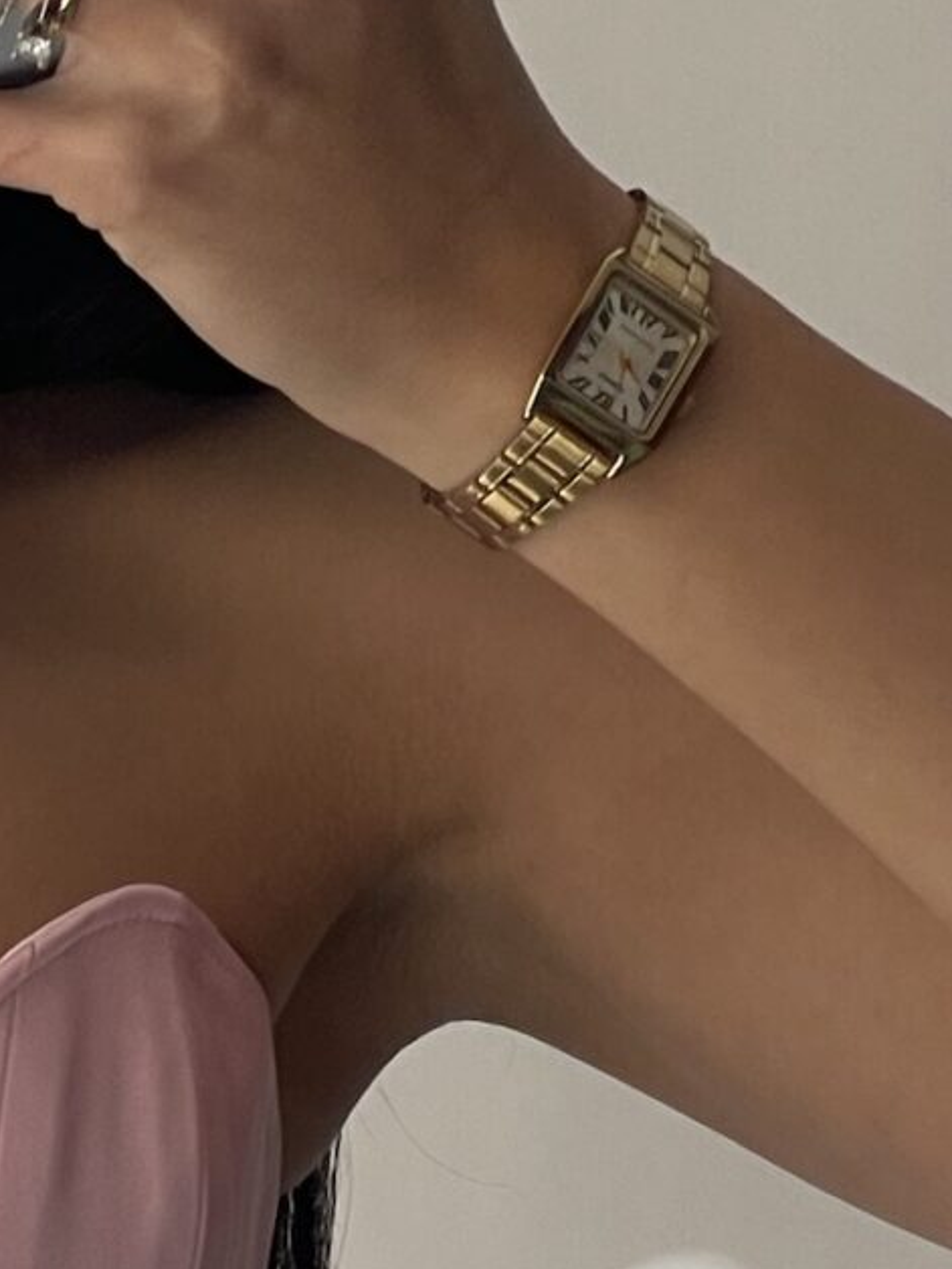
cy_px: 2053
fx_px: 9571
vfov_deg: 7.4
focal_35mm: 261
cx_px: -663
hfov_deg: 5.6
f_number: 2.2
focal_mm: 7.5
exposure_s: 1/175
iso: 32
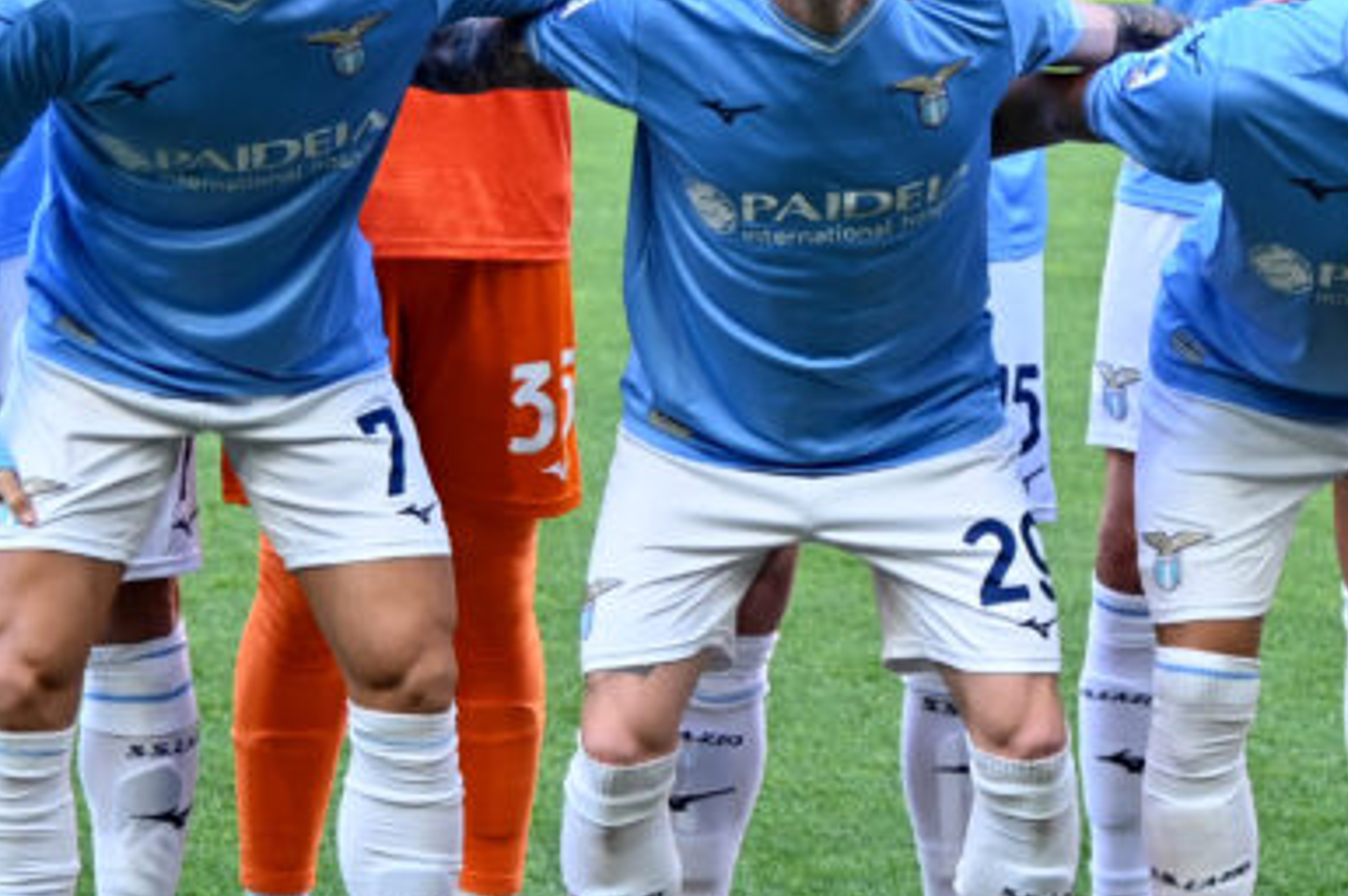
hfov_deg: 11.8
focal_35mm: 173
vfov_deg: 7.9
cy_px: 152
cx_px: 1232
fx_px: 6472
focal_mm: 65
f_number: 4
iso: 1250
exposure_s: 1/1000
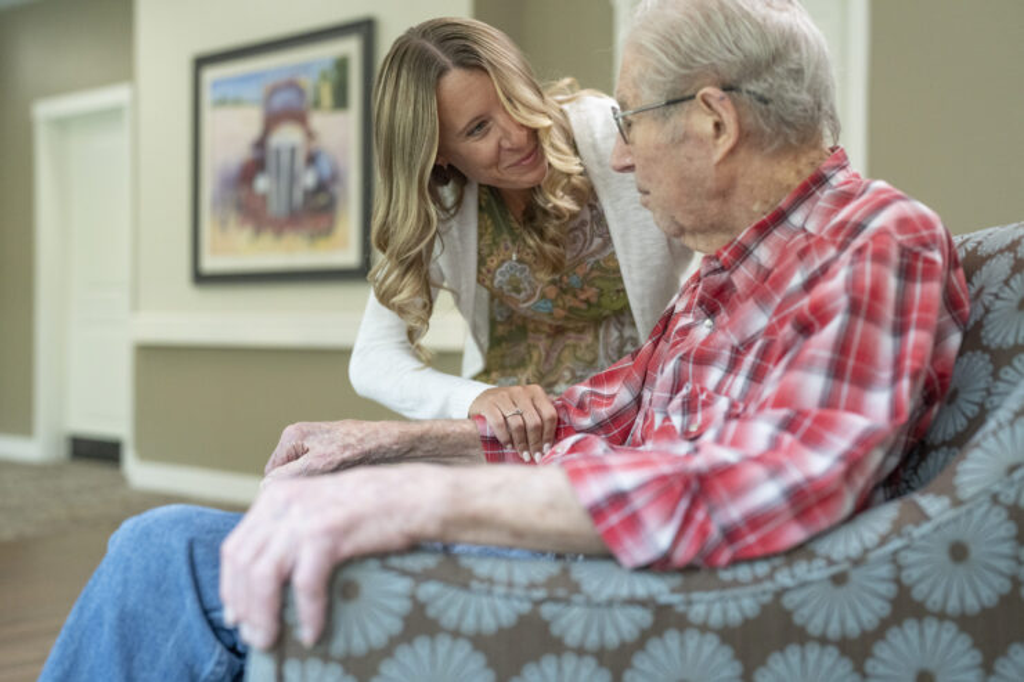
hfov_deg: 39.6
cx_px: 512
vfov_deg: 27.0
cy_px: 341
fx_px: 1422
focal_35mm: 50
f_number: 2.2
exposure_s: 1/2000
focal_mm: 50
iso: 2500
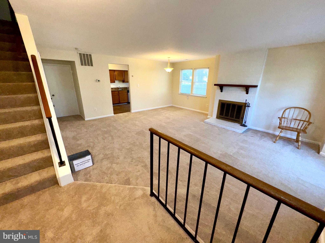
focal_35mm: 14
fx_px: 131
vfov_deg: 85.7
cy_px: 122
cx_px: 162
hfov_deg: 102.1
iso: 80
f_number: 2.2
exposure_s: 1/120
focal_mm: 2.22
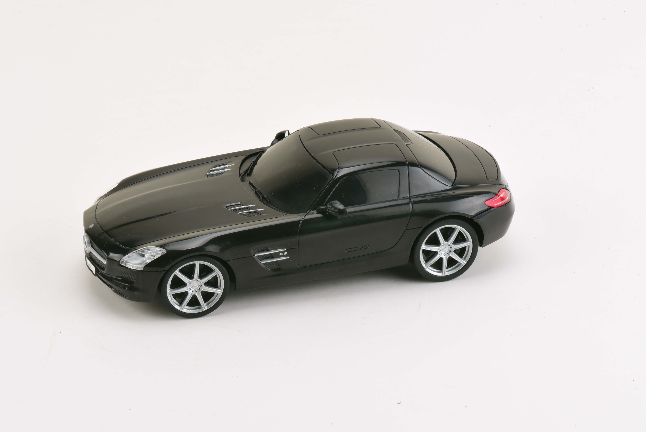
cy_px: 216
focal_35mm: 105
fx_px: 1885
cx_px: 323
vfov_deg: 13.1
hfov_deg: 19.4
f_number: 36
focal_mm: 105
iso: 100
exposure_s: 1
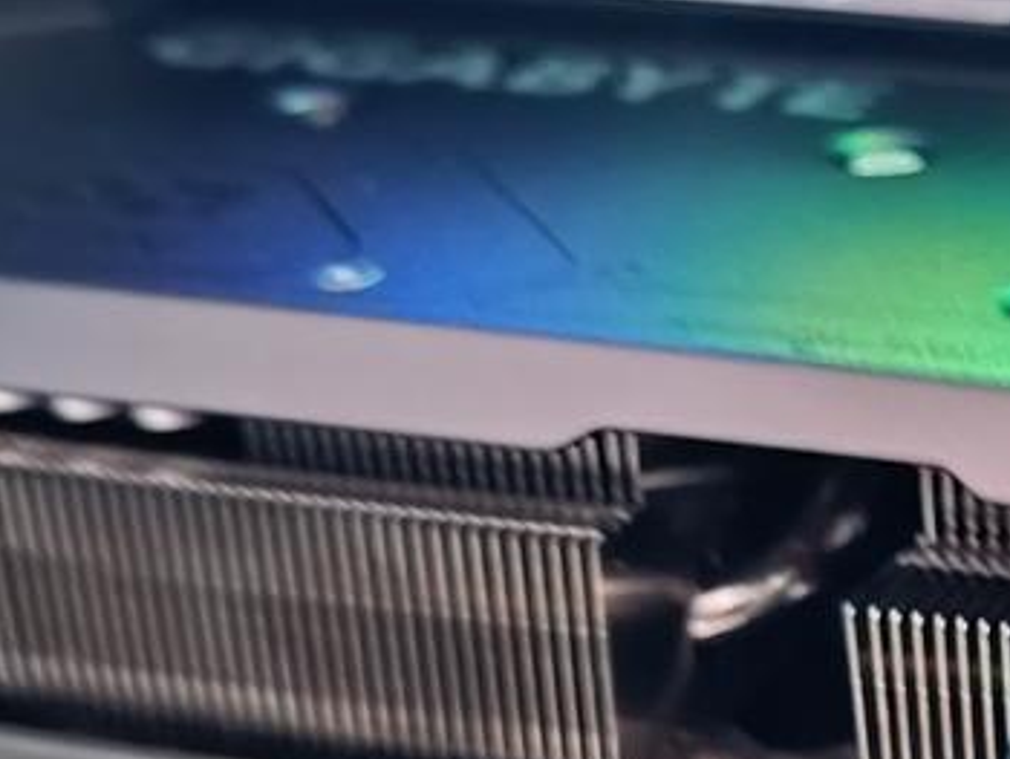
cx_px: 1327
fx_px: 3124
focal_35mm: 107
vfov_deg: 13.6
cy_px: 786
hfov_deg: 17.2
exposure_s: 1/7
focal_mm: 6.78
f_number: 1.85
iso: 777
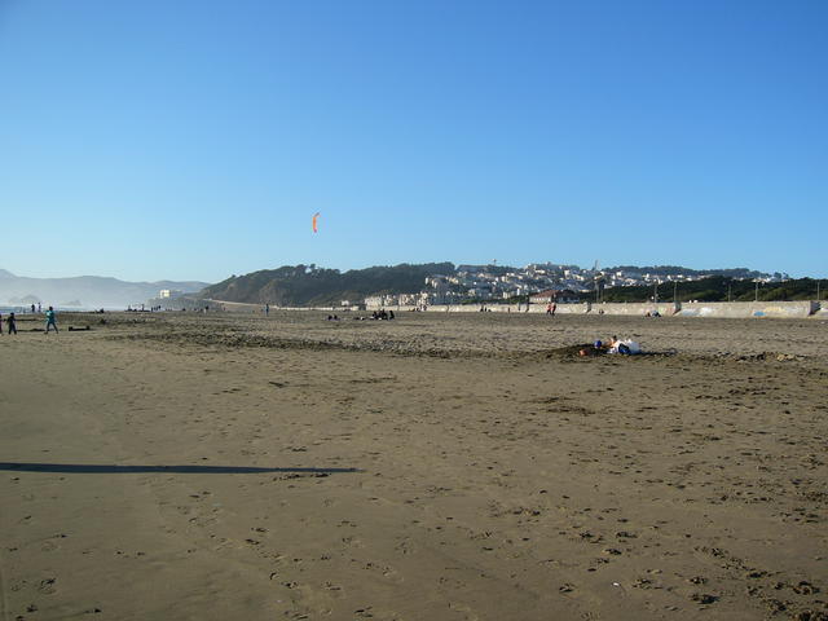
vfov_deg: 40.7
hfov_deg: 52.6
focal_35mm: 35
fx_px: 837
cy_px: 310
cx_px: 414
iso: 50
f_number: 8
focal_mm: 5.8
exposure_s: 1/125
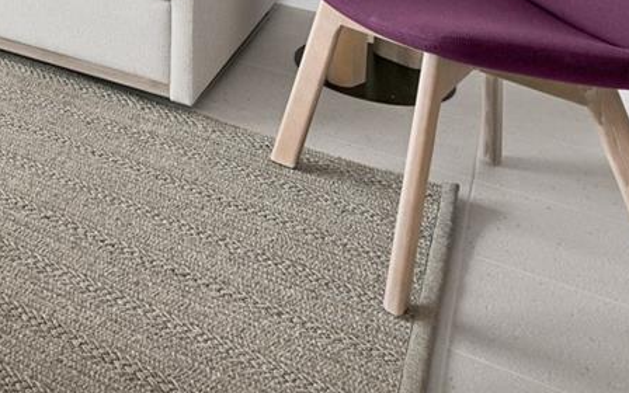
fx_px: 874
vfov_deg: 18.9
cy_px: -328
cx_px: -98
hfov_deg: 33.3
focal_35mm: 51
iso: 100
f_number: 4
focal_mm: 14
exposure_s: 1/15
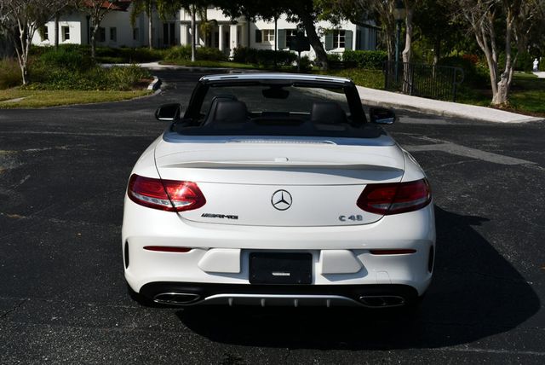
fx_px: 758
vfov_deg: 27.0
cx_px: 272
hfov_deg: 39.6
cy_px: 182
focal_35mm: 50
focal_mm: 25
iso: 100
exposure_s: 1/400
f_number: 10
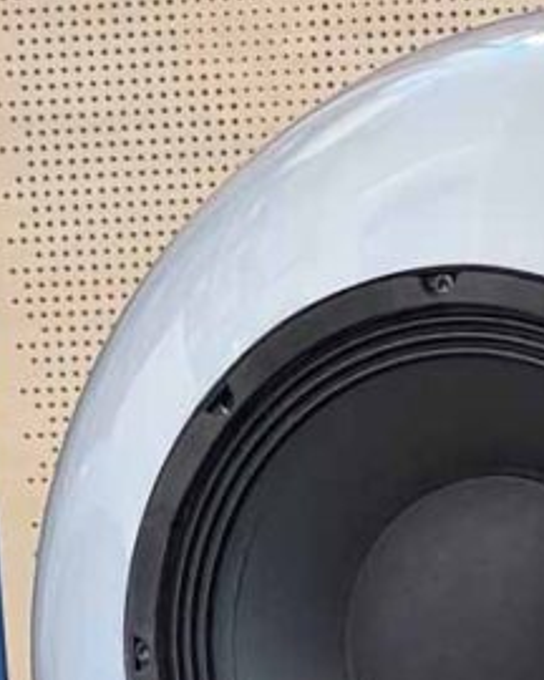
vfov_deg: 6.7
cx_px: 942
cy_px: 1080
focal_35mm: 285
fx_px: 5736
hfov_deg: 5.4
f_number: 2.8
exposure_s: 1/50
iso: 320
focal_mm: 9
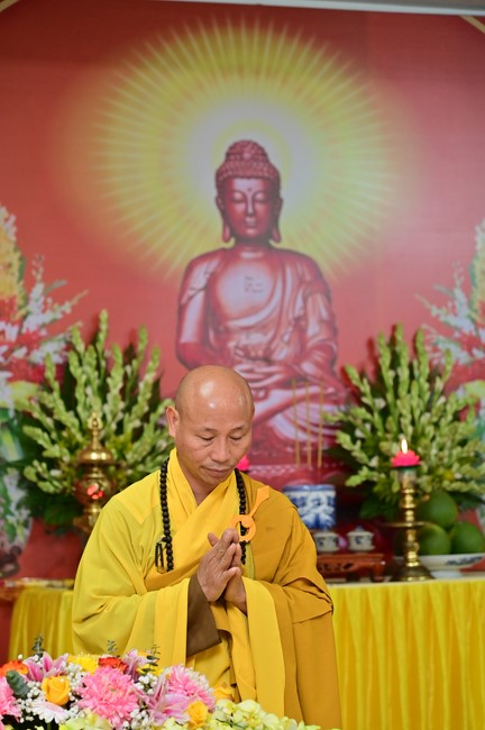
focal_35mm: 105
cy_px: 365
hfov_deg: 13.0
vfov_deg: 19.5
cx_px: 242
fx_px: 2126
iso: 1250
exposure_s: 1/160
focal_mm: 105
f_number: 5
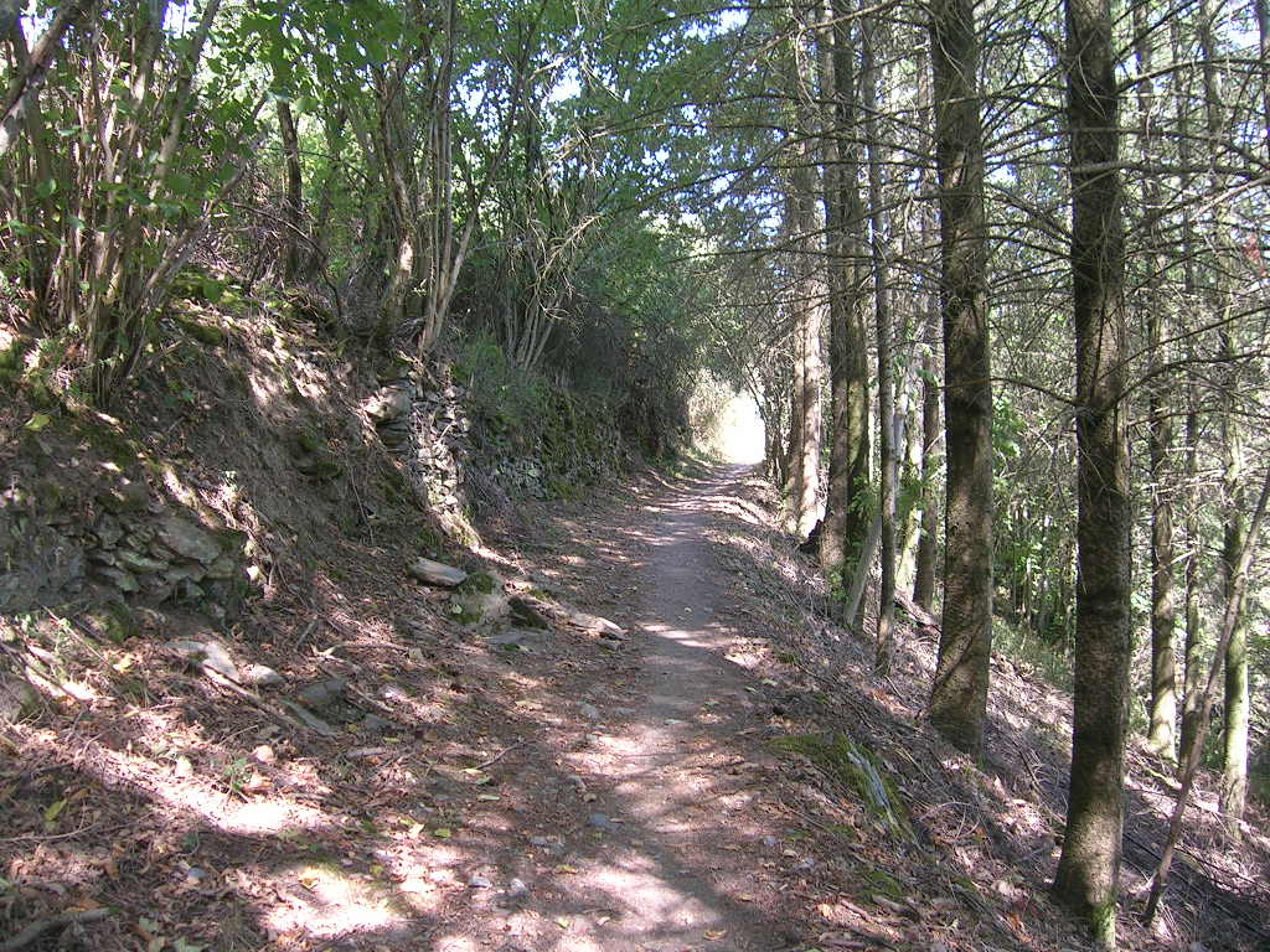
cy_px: 476
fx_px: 1284
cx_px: 635
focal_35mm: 35
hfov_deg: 52.6
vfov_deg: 40.7
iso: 57
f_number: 2.8
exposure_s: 1/30
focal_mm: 5.4
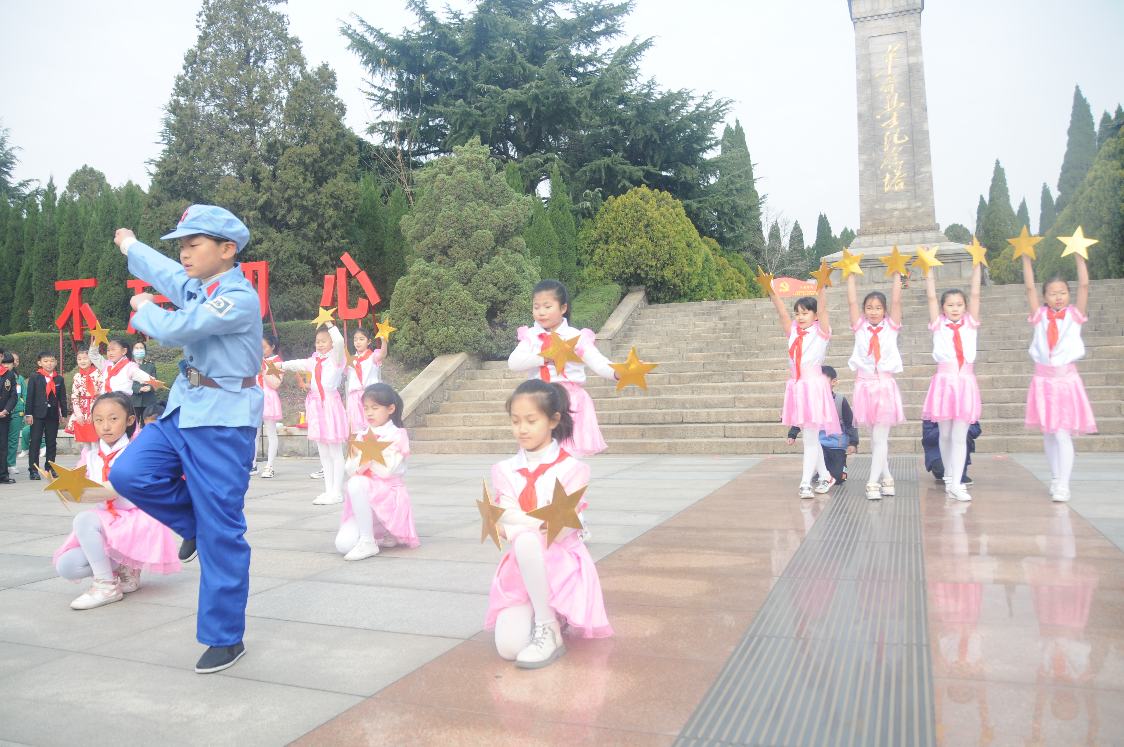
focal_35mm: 27
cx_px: 562
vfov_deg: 47.8
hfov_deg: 67.4
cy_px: 374
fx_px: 842
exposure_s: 1/400
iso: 200
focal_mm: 18
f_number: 4
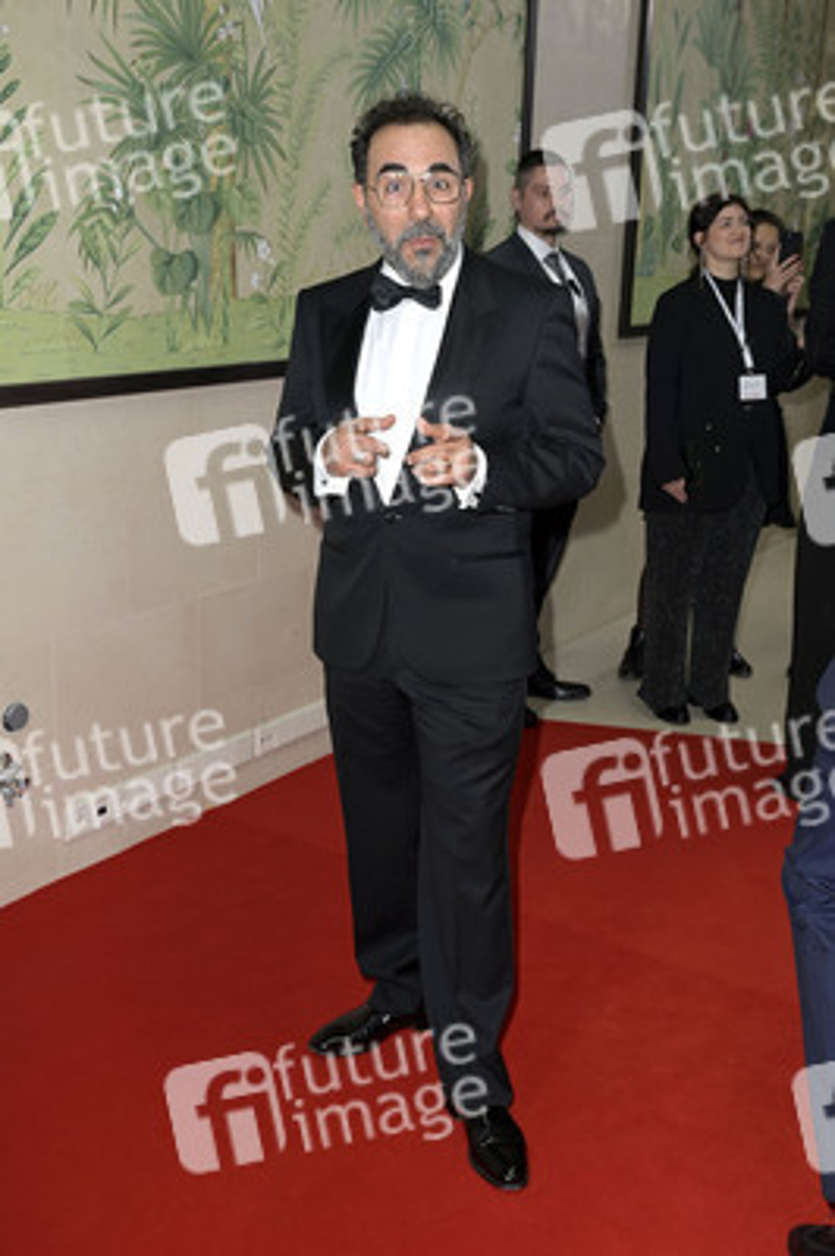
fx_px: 1324
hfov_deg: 35.0
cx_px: 418
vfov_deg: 50.7
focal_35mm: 38
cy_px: 628
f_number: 5.6
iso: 640
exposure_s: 1/250
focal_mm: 38
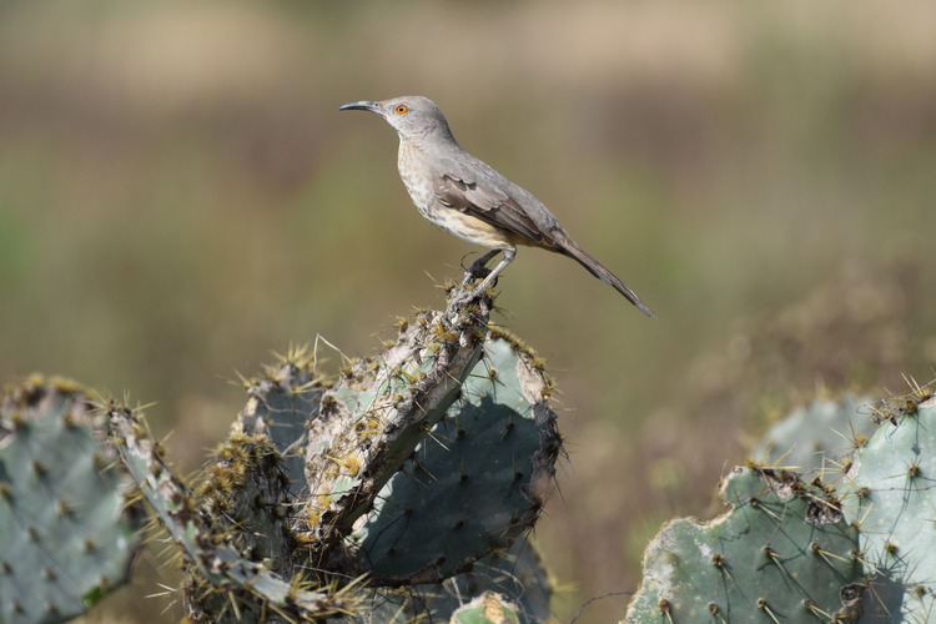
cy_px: 312
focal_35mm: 750
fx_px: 19498
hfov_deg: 2.7
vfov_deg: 1.8
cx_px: 468
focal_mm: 500
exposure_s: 1/1600
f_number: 5.6
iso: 400
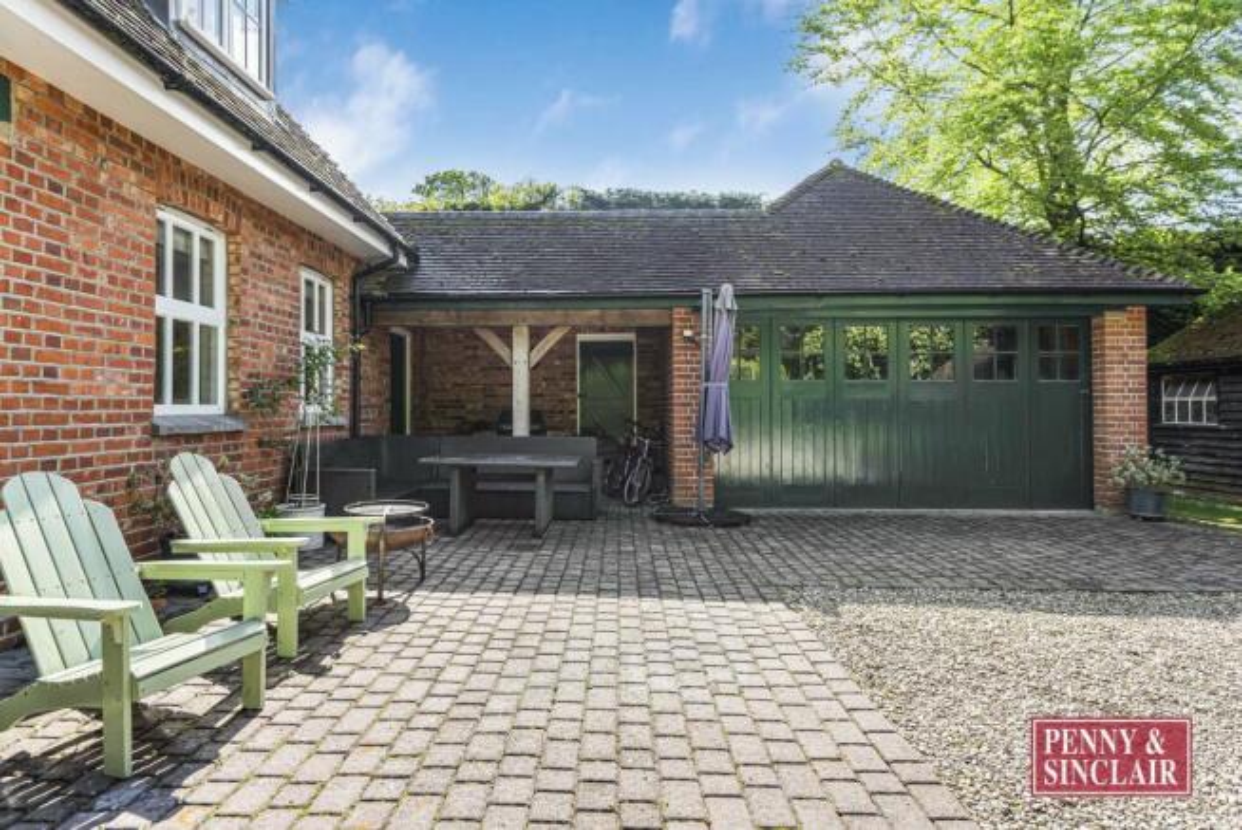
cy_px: 415
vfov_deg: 64.6
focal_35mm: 19
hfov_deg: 86.9
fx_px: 656
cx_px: 621
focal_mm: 19
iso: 500
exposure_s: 1/400
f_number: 8
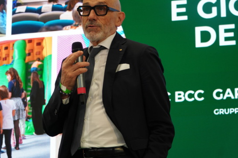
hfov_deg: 19.6
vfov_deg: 13.2
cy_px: 71
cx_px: 96
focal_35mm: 104
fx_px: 688
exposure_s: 1/100
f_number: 4
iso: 640
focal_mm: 56
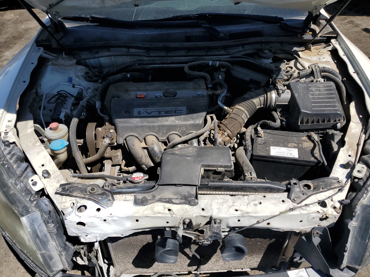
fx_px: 278
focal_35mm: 26
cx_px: 185
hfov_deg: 67.3
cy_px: 138
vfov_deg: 53.1
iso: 50
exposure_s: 1/3333
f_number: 1.5
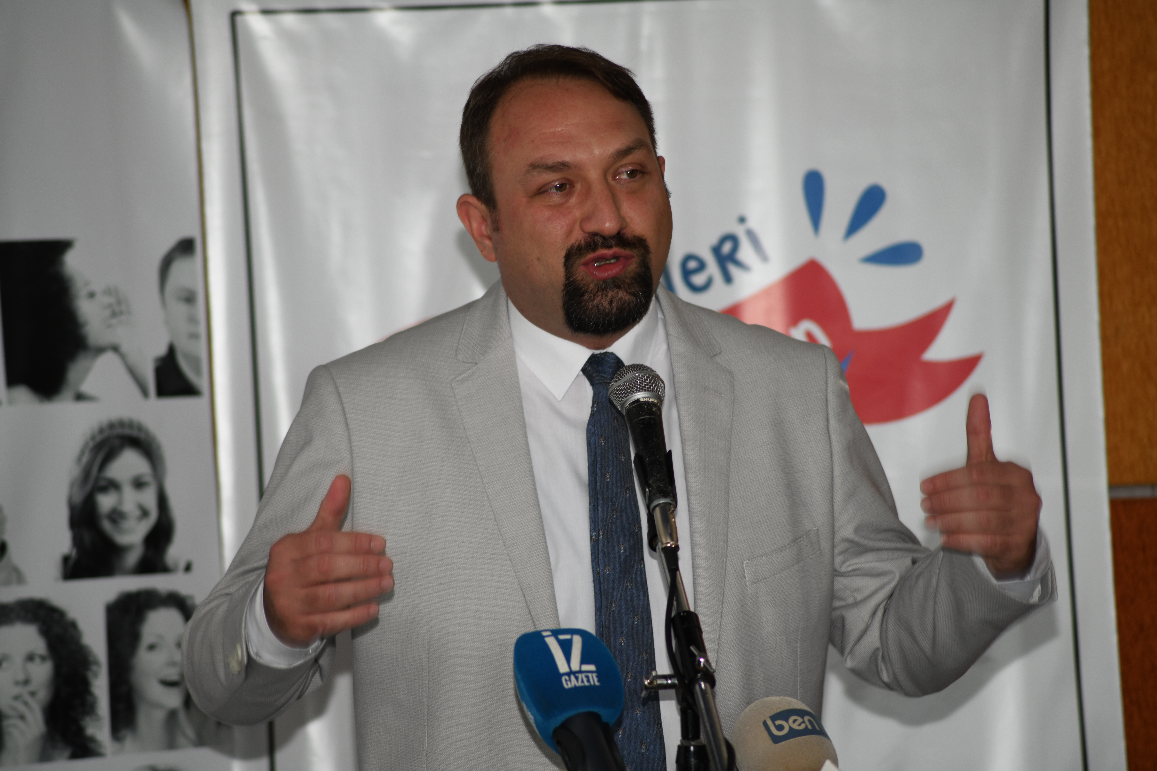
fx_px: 5785
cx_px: 578
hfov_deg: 11.4
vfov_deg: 7.6
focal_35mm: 180
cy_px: 386
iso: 320
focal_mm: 180
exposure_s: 1/60
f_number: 4.8
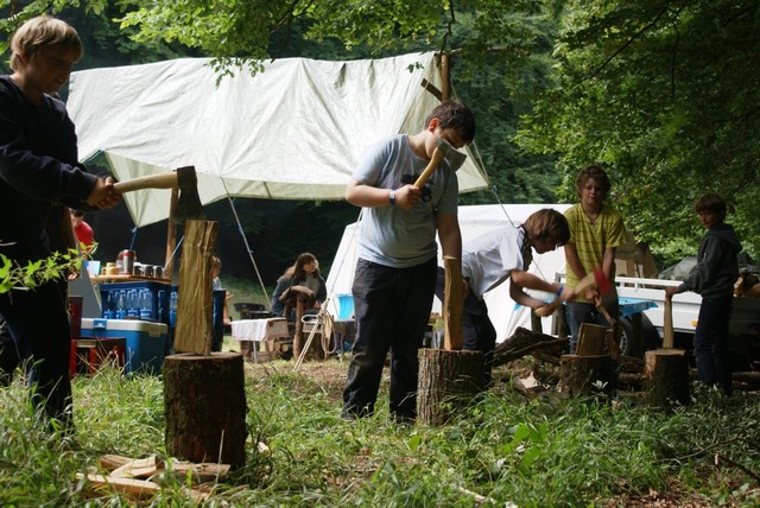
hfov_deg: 29.8
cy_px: 254
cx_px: 380
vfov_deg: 20.2
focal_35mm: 68
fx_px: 1426
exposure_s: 1/160
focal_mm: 45
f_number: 6.3
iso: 100
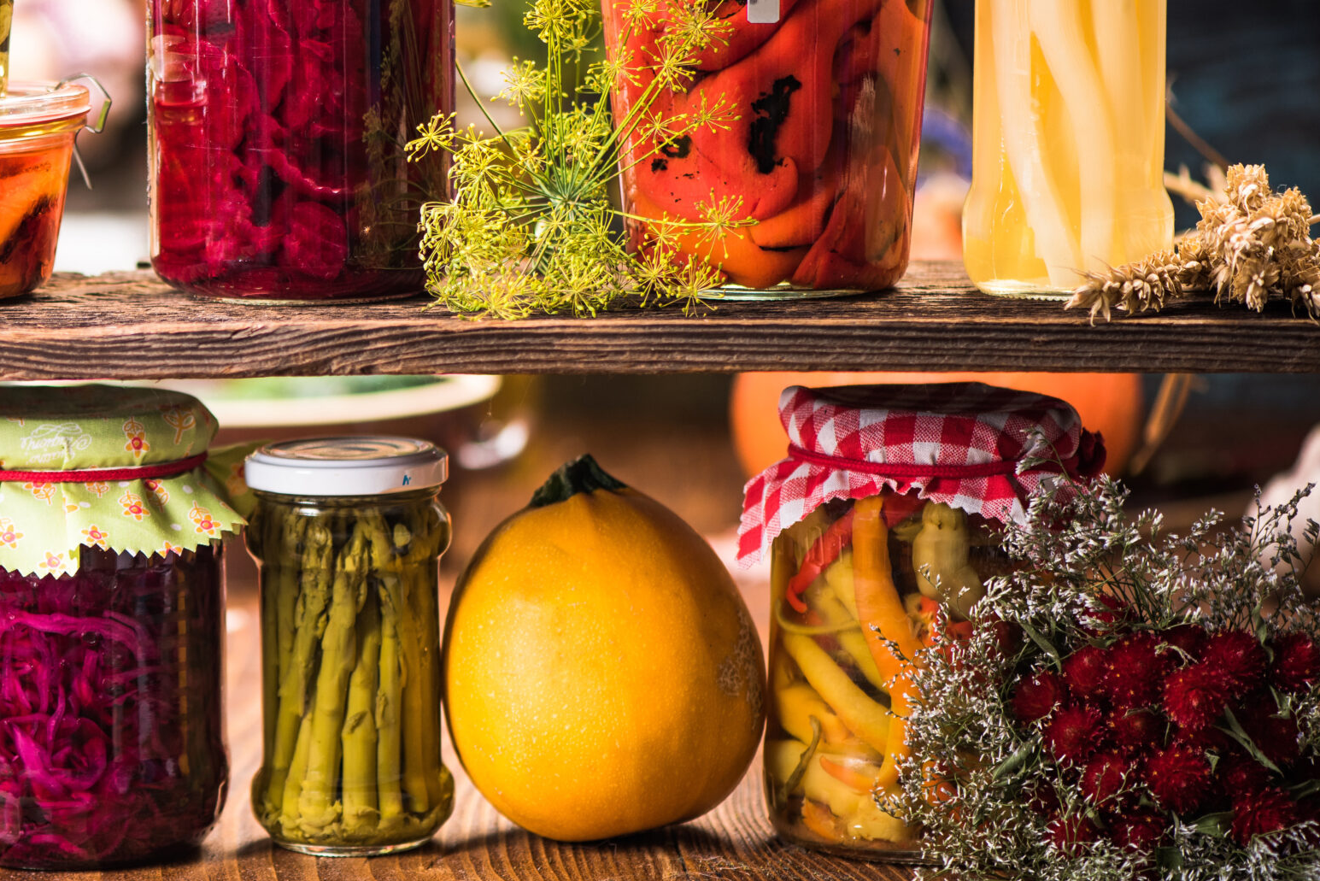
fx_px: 6381
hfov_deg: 11.8
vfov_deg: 7.9
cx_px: 238
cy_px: 272
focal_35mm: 174
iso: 200
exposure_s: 1/125
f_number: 9
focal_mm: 105
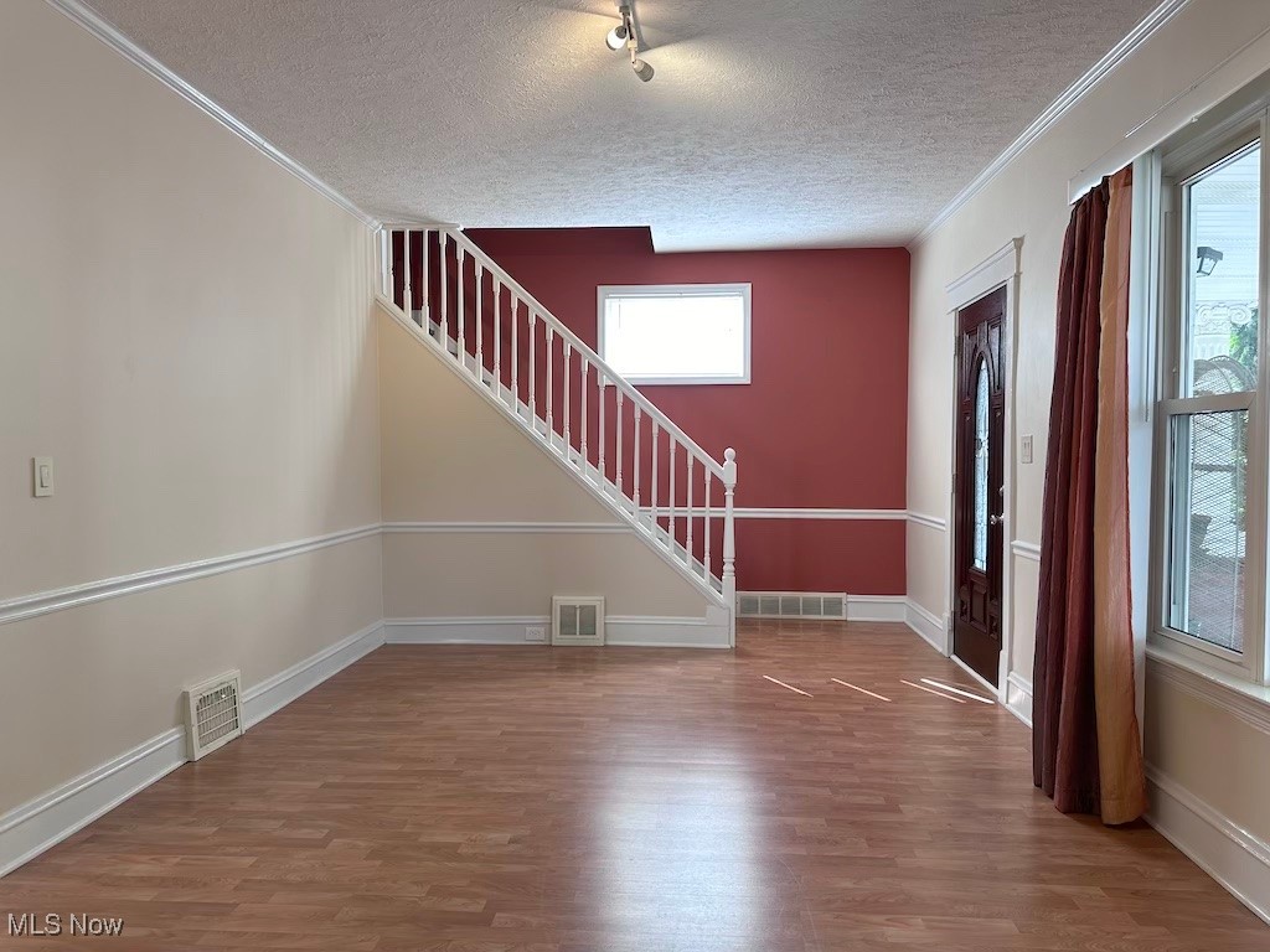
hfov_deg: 71.6
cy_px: 476
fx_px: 881
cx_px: 635
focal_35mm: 24
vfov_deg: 56.8
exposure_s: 1/120
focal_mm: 6.86
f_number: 1.78
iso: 100
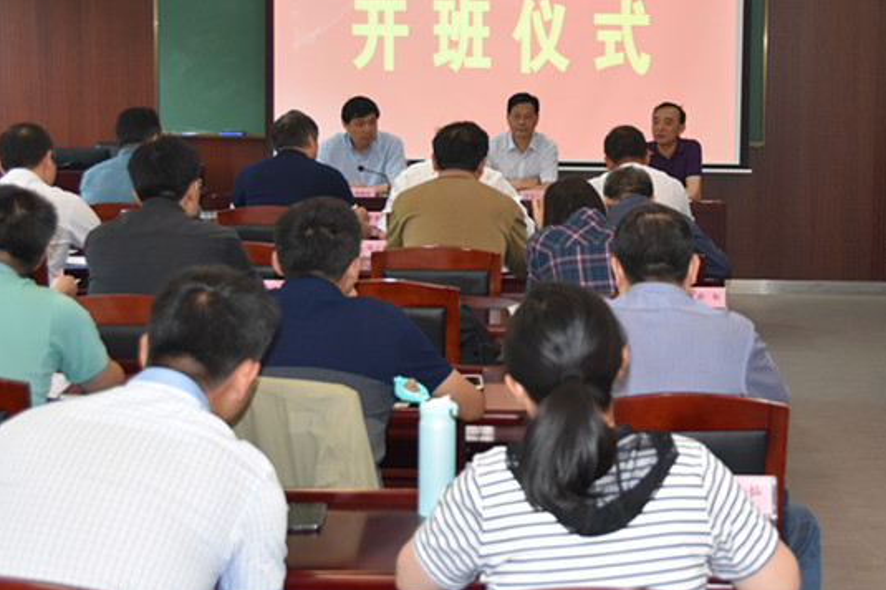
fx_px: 1722
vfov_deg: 19.4
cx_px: 616
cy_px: 191
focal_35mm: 70
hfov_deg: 28.6
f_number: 4
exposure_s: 1/60
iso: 1250
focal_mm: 32
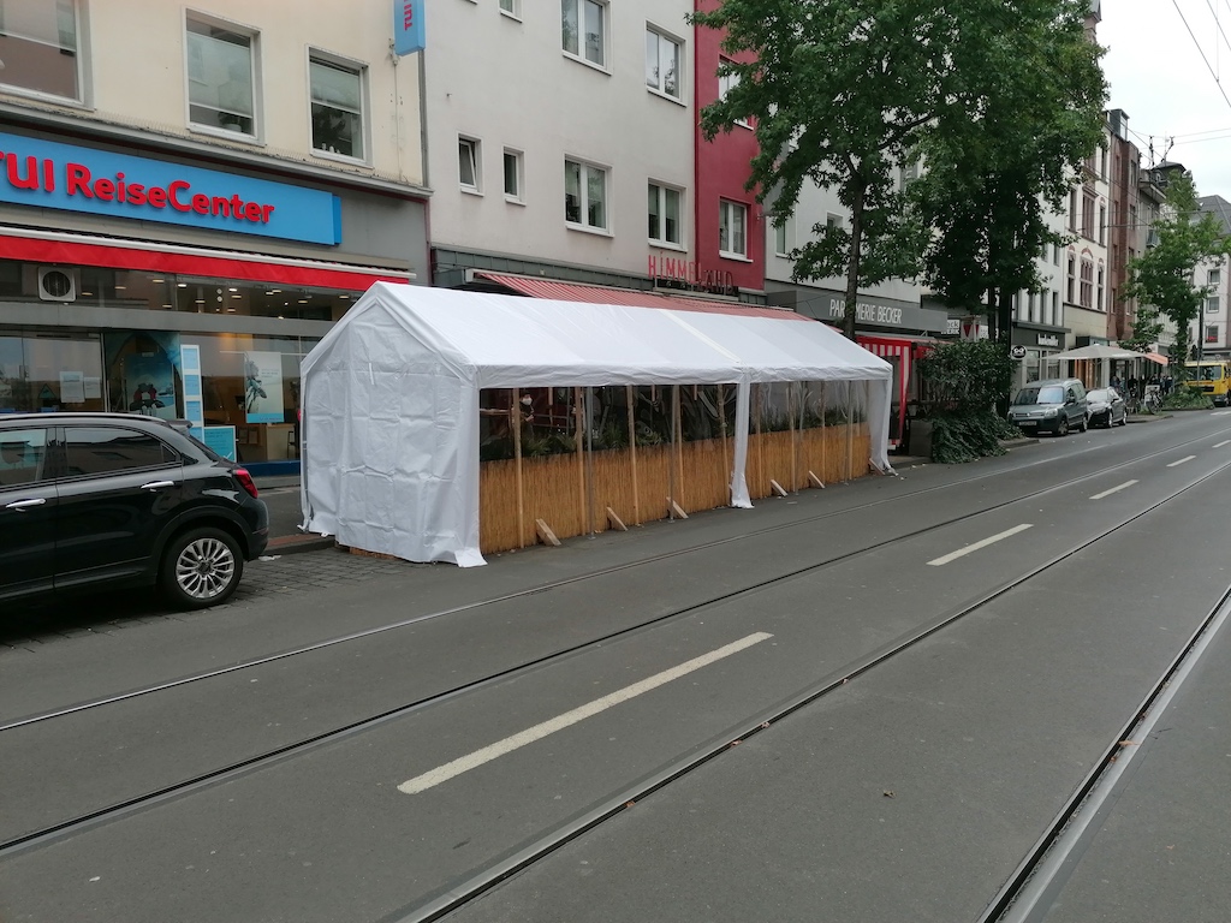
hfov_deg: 65.3
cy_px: 462
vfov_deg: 51.4
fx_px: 960
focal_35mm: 27
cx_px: 616
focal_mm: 4.75
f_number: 1.8
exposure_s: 1/345
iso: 50
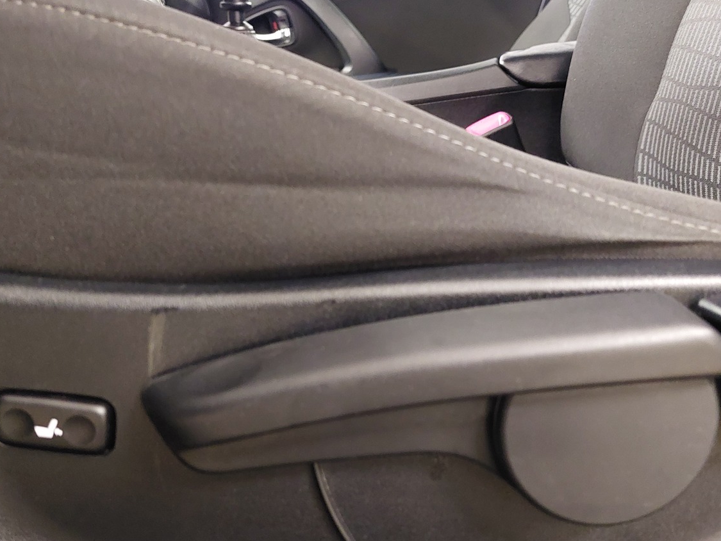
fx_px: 667
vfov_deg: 44.1
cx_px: 361
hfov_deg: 56.8
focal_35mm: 32
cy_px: 295
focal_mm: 5.23
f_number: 1.8
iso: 1600
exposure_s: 1/14.3
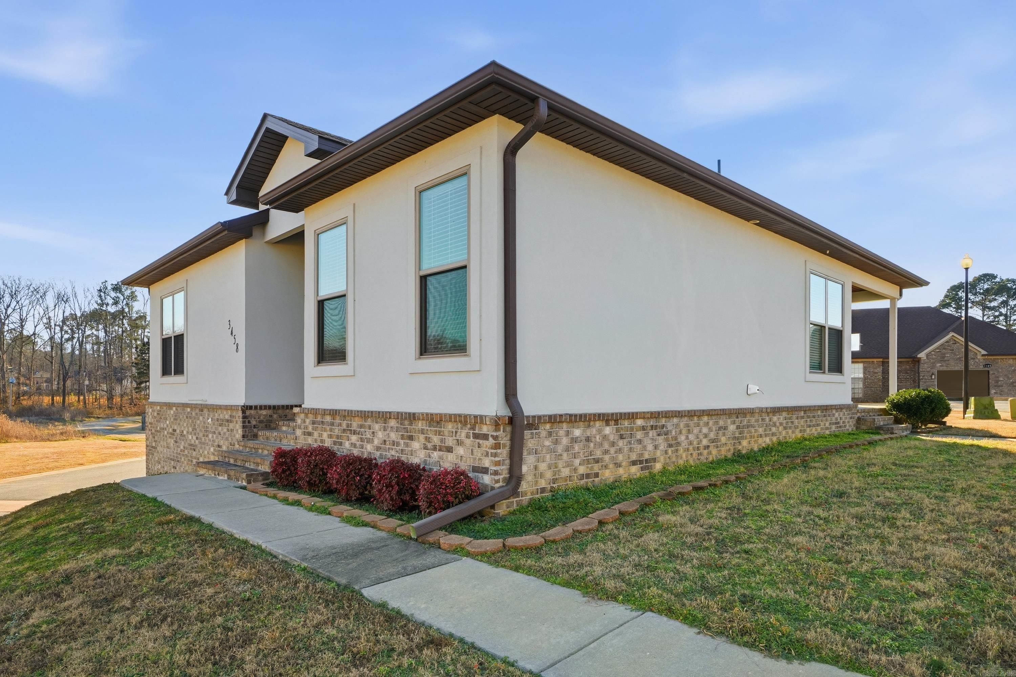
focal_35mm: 20
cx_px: 508
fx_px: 550
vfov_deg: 63.2
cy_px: 338
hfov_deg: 85.4
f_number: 9
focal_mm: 13
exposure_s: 1/1250
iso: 250
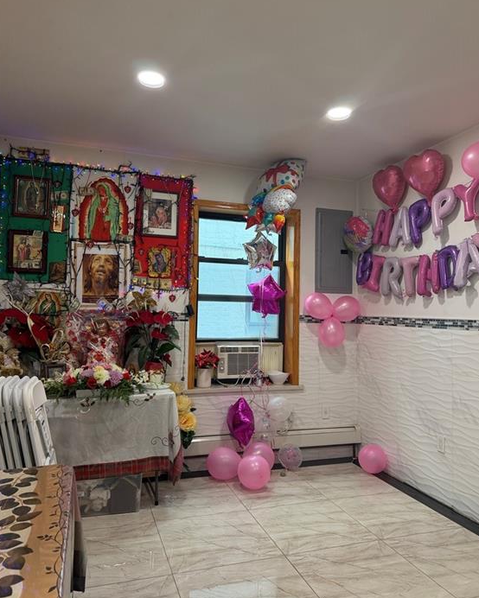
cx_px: 243
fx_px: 461
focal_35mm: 26
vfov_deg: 66.0
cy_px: 285
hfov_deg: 55.0
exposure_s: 1/60
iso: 200
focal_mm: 6.76
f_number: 1.78
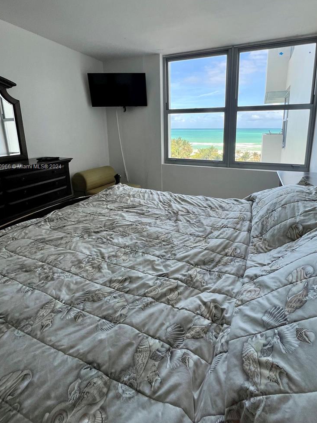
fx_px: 195
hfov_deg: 77.8
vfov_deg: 93.1
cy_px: 167
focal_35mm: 16
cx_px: 177
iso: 32
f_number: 1.8
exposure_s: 1/182
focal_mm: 1.57
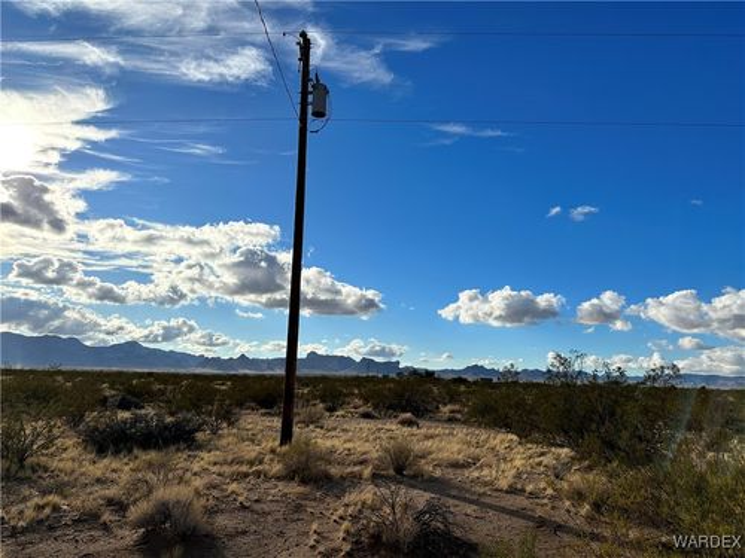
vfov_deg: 56.8
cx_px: 372
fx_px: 517
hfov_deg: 71.6
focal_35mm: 24
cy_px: 279
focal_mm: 6.86
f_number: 1.78
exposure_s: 1/9709
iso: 80
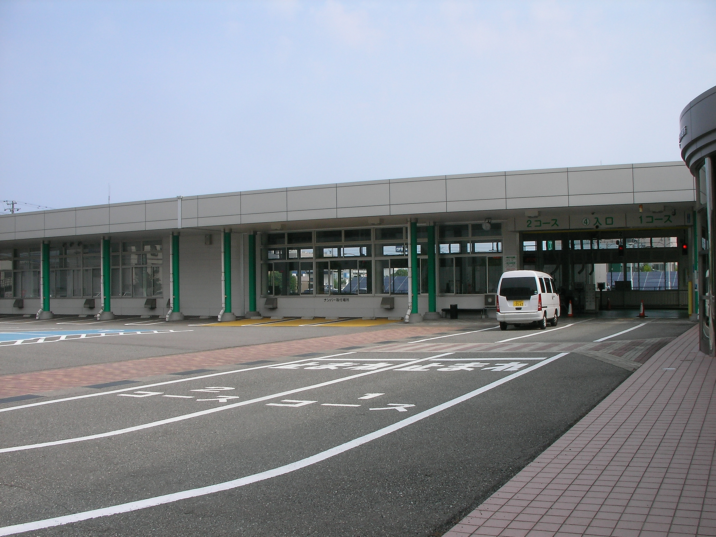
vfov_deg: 37.7
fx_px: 786
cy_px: 268
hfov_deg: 49.0
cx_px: 358
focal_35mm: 38
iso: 50
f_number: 5.6
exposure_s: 1/195
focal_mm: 6.3
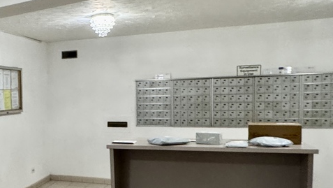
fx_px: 406
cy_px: 124
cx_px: 31
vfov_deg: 25.9
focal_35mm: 46
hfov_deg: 41.0
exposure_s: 1/60
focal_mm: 2.22
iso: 400
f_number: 2.2
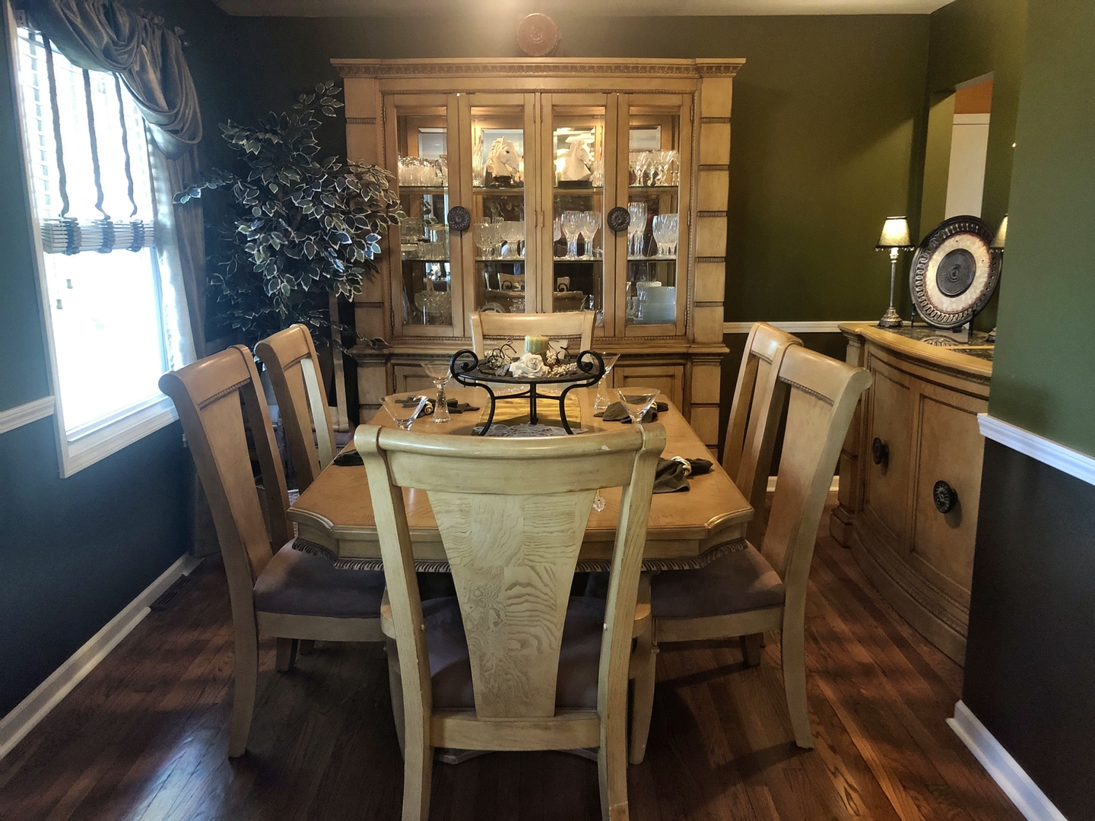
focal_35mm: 28
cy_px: 410
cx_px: 548
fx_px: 886
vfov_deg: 49.7
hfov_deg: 63.4
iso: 100
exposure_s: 1/15
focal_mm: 4
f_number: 1.8
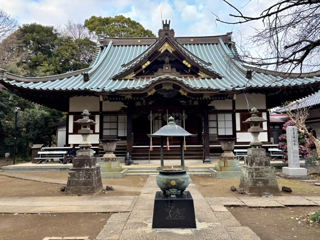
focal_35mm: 26
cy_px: 120
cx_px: 160
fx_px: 240
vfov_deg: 53.1
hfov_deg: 67.3
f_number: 1.6
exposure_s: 1/121
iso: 64
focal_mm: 5.96
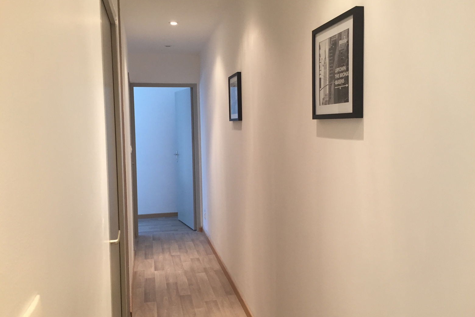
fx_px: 409
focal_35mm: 31
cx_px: 239
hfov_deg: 60.3
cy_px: 150
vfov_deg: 42.3
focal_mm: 4.15
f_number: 2.2
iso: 160
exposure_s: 1/33
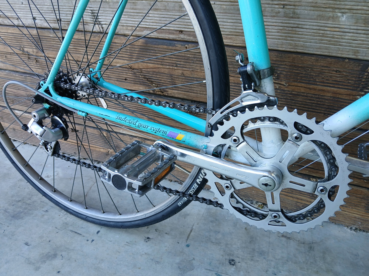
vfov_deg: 53.1
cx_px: 184
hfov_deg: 67.3
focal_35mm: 26
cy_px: 138
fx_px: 277
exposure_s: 1/50.3
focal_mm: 3.98
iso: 32
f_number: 1.8
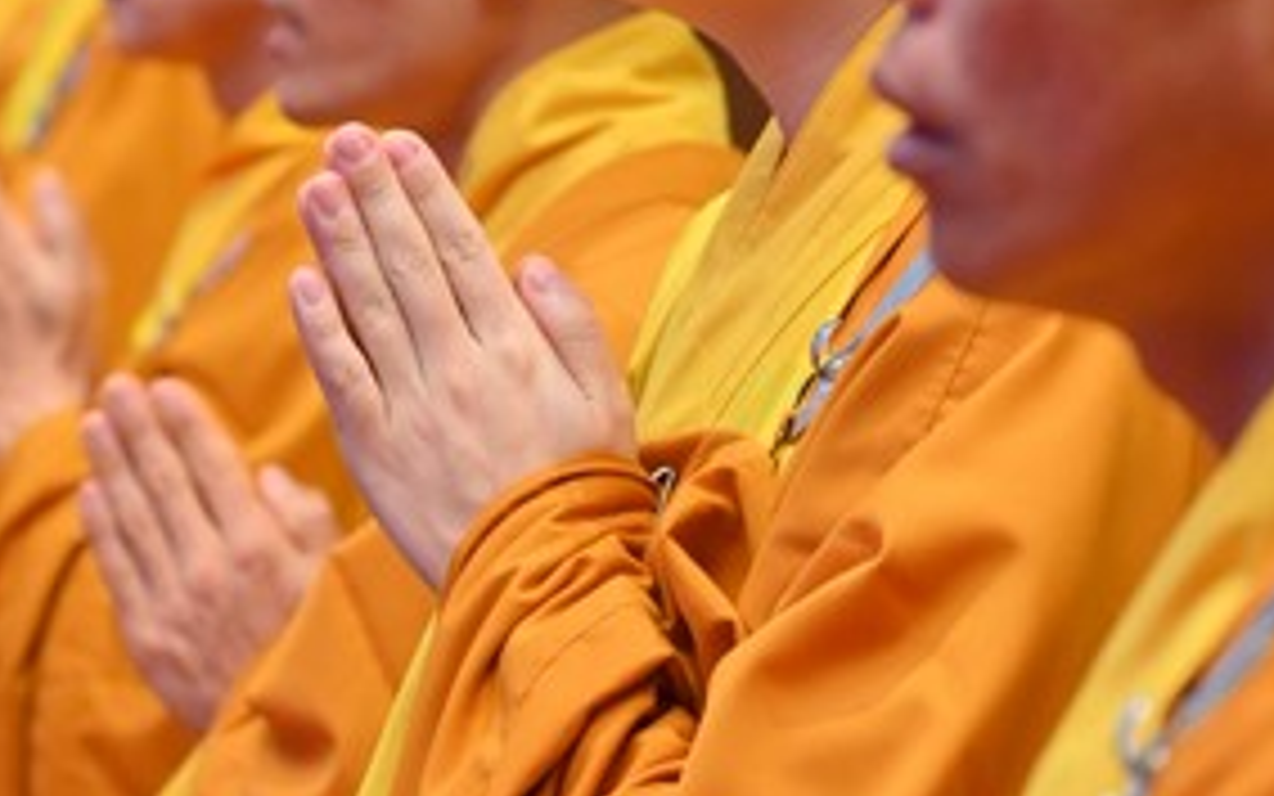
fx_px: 9758
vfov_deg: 4.7
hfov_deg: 7.5
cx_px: 705
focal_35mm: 281
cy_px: 535
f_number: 5.6
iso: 1250
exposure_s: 1/80
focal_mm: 120
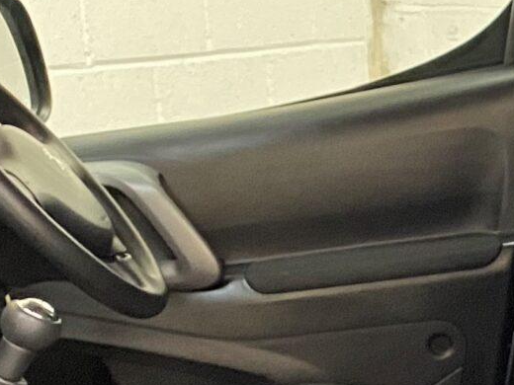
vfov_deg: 11.4
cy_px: 429
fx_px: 1901
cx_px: 985
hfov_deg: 13.5
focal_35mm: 128
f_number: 1.8
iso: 320
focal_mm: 4.25
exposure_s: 1/50
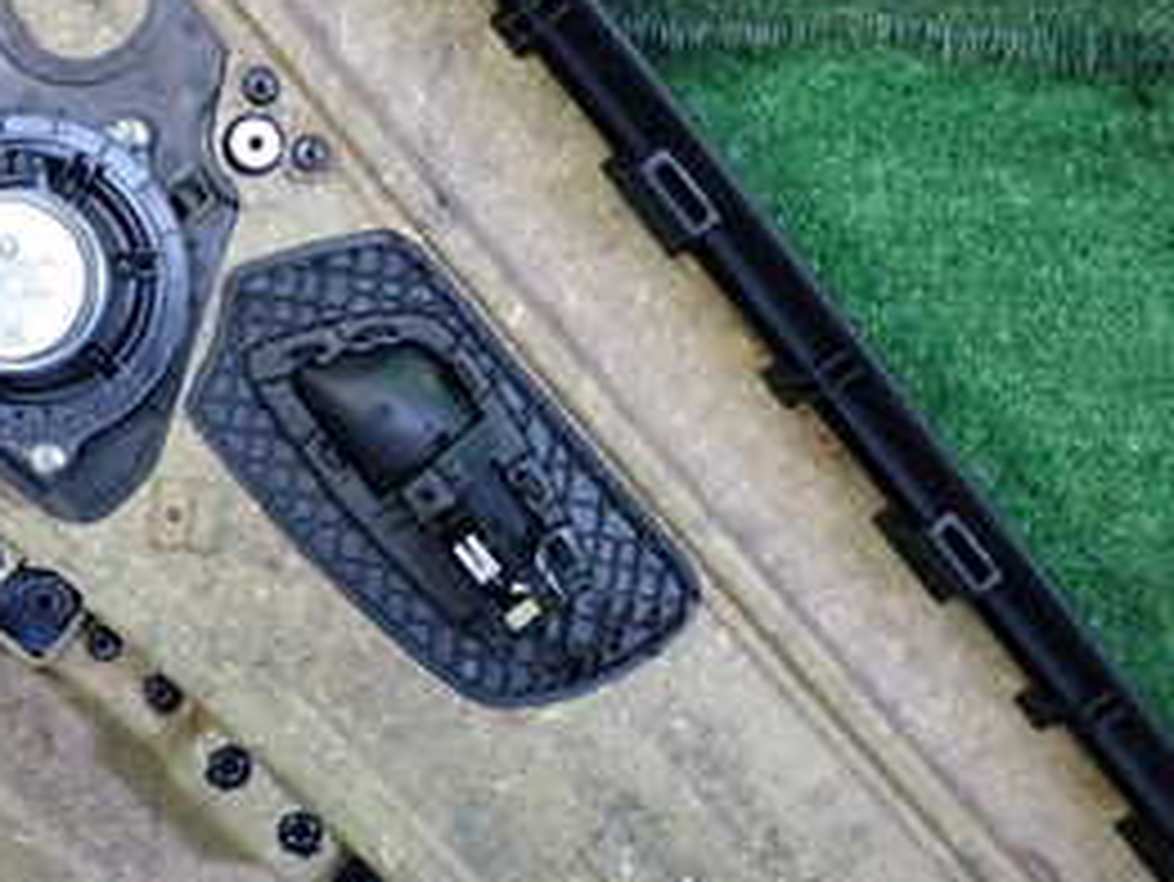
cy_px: 558
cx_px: 364
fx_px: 2341
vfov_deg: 21.3
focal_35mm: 69
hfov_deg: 27.9
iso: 1000
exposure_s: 1/50
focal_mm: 5.4
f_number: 2.3
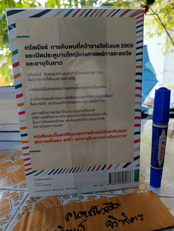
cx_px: 87
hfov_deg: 56.8
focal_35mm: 24
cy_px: 116
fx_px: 161
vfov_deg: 71.6
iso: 428
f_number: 1.7
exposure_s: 1/50
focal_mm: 5.31
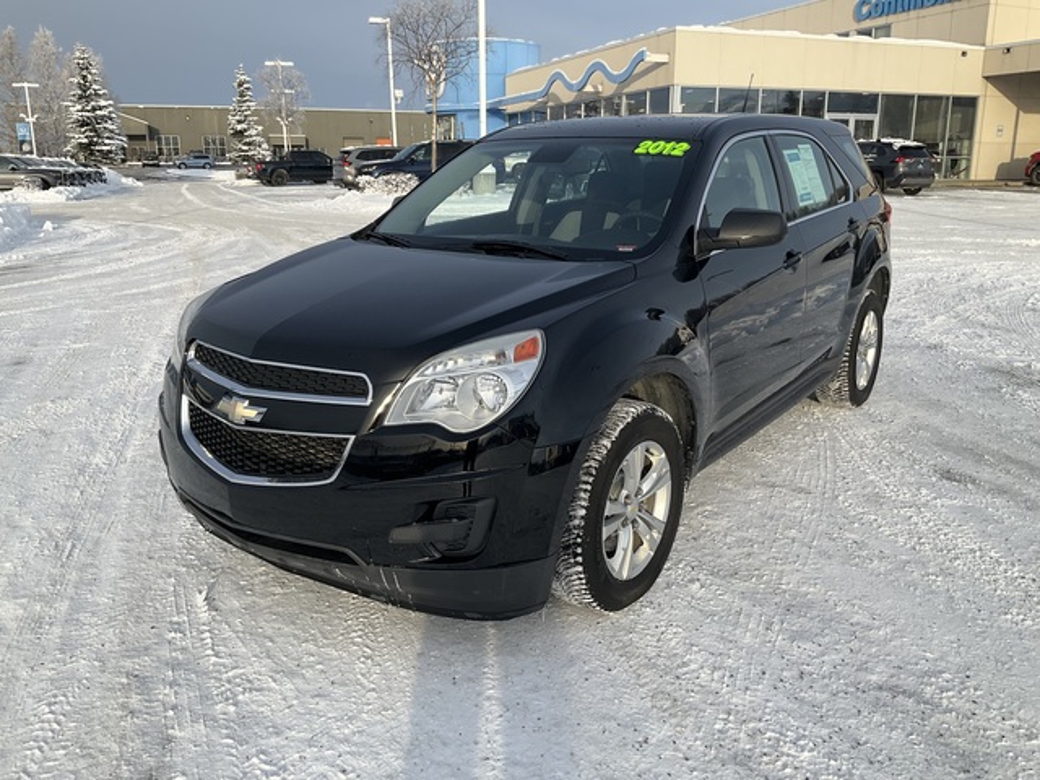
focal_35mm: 29
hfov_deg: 61.7
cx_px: 520
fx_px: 871
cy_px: 390
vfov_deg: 48.2
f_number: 1.8
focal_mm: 3
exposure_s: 1/1168
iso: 25
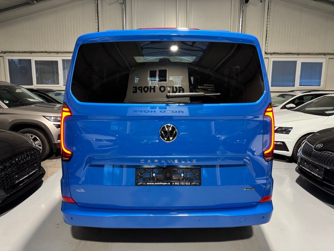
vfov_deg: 56.8
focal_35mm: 24
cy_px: 126
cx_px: 167
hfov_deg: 71.6
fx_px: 232
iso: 500
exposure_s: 1/50
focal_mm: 6.76
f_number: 1.78
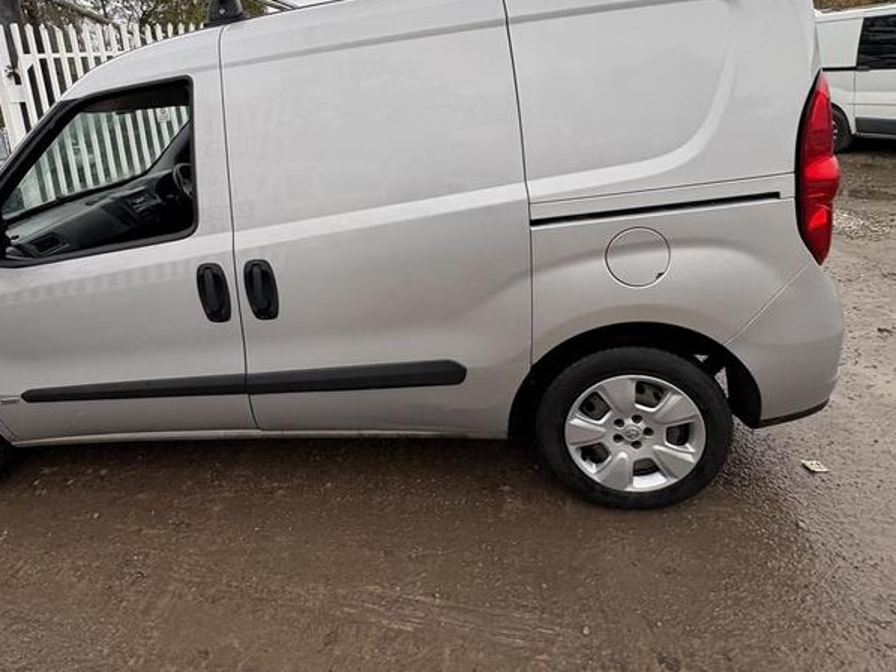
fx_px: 544
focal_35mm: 21
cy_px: 198
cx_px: 363
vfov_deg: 61.1
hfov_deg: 78.2
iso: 40
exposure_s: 1/239
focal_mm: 2.22
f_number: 2.2
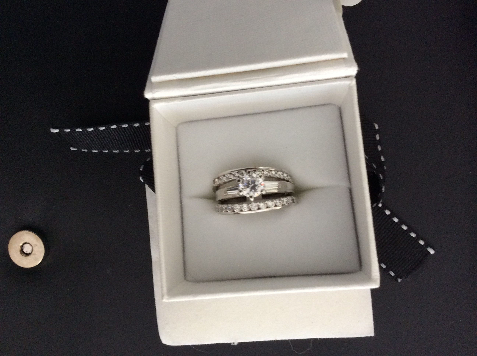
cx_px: 238
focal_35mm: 32
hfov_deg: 56.9
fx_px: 440
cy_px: 178
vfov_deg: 44.1
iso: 125
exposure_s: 1/24
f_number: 2.4
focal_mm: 3.3
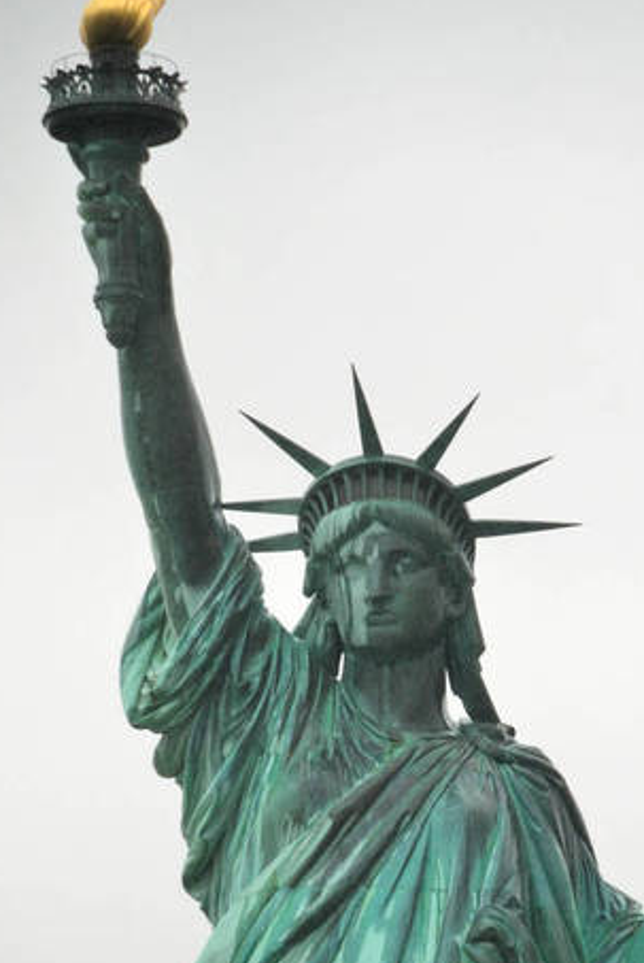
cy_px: 633
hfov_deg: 3.0
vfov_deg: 4.4
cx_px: 434
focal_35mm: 464
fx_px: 12421
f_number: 5.6
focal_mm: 200
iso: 450
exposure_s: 1/500
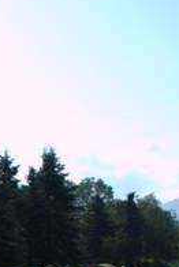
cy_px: 320
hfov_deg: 11.7
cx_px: -130
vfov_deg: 17.7
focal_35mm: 110
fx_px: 819
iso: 400
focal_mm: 18
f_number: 6.3
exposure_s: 1/1600
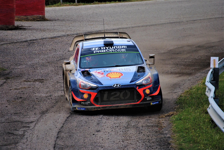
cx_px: 112
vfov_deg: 4.6
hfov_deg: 6.9
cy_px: 75
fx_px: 1869
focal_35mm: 300
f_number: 5.6
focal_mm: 200
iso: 200
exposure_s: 1/500
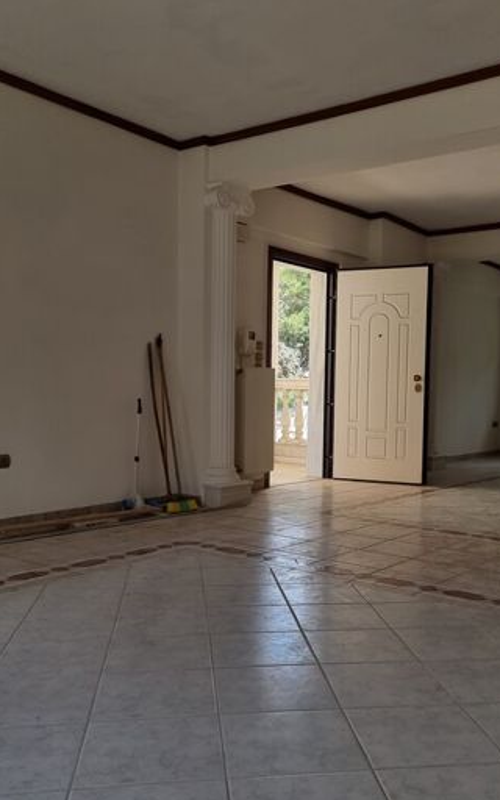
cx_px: 298
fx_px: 763
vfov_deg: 55.3
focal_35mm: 35
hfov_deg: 36.2
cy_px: 406
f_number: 1.8
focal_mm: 6.7
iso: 50
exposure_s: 1/215
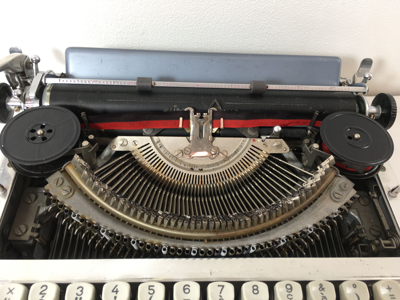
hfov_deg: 61.7
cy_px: 150
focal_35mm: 29
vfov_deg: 48.2
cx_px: 200
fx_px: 335
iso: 32
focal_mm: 4.15
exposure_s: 1/33
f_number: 2.2
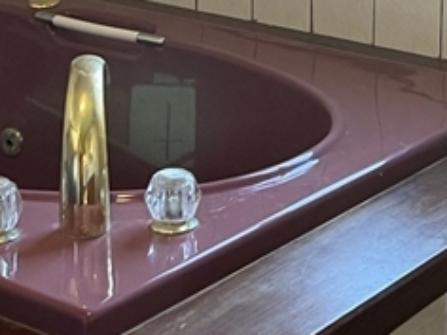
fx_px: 1459
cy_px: -131
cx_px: 295
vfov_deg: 12.6
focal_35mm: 113
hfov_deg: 17.4
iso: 125
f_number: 1.5
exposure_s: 1/60
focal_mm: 5.7
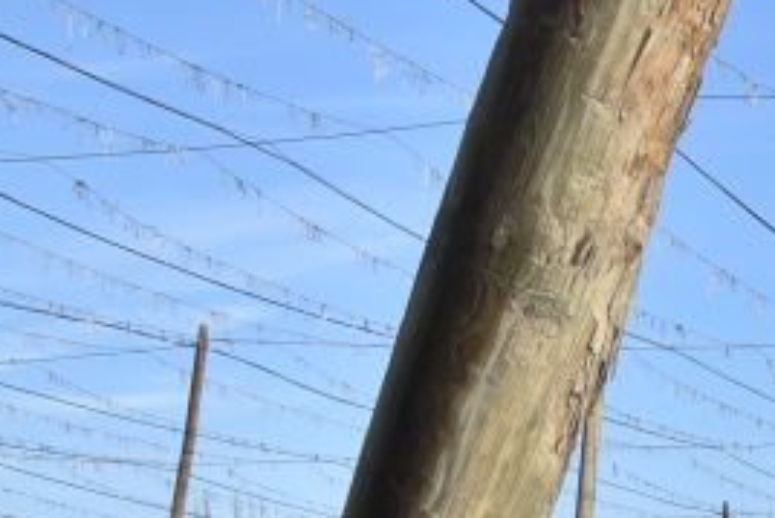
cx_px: 1460
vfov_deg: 12.5
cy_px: 819
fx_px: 2218
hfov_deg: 16.2
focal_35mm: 103
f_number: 7.1
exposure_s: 1/250
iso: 100
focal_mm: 18
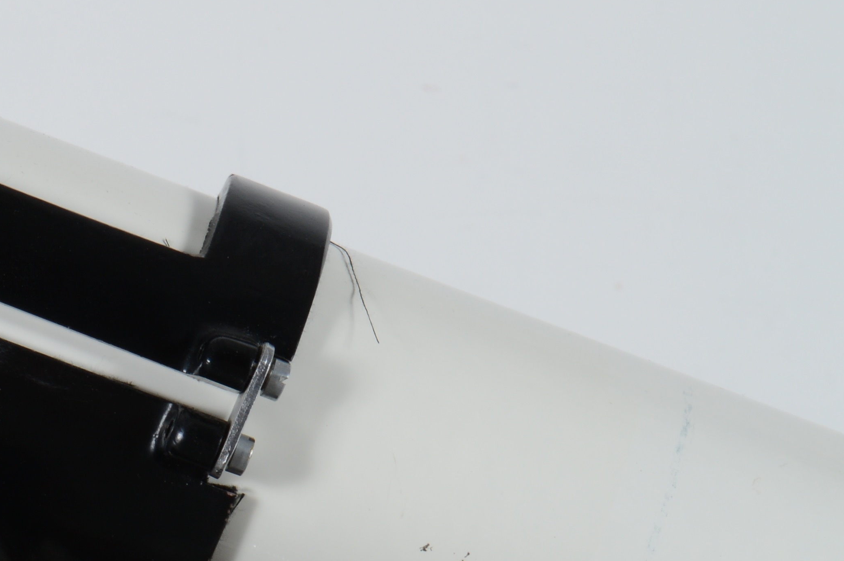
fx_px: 3570
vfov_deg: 8.8
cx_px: -265
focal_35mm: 152
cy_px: 735
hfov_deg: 13.0
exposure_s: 1/125
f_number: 16
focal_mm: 35
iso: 100
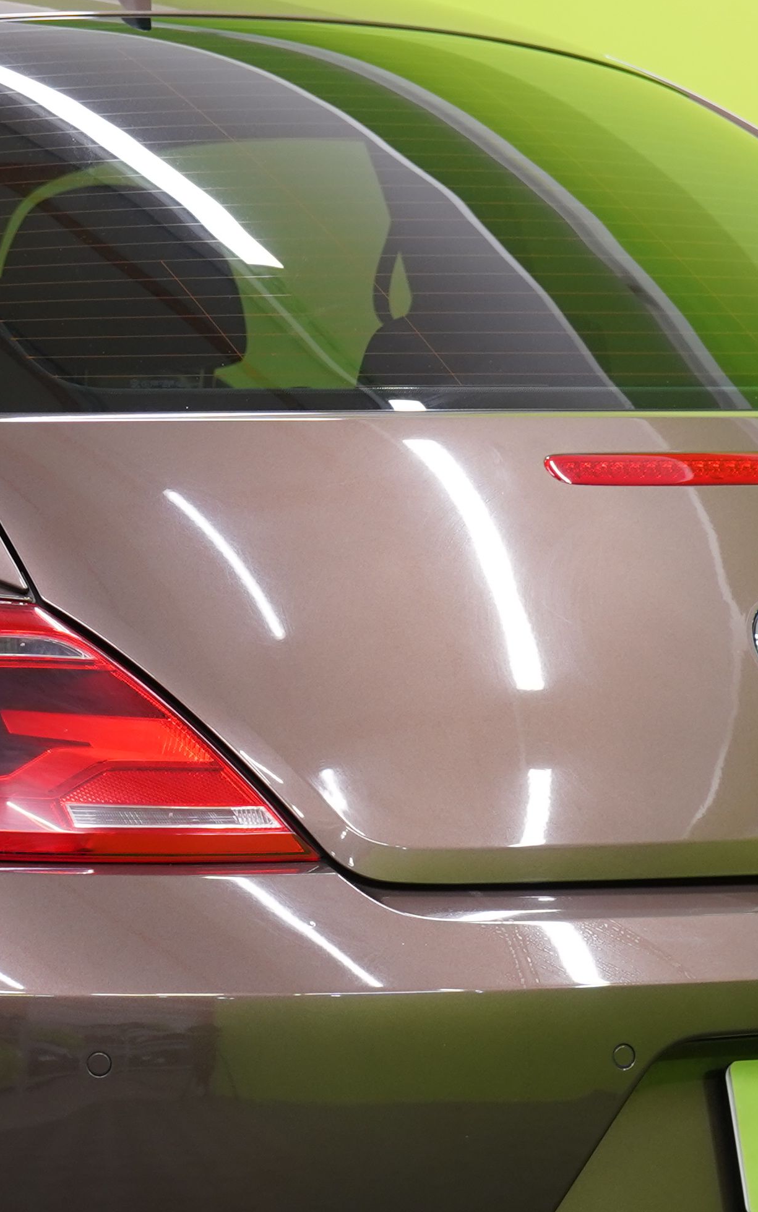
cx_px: -155
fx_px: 6908
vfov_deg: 10.0
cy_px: 531
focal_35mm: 209
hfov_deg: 6.2
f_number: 5.6
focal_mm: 67
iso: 400
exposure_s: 1/20
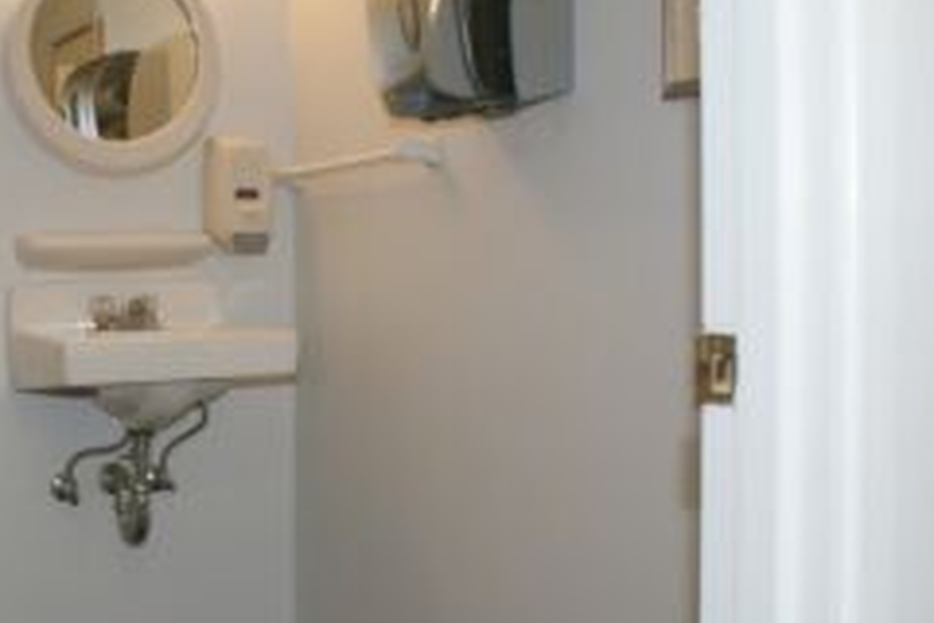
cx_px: 202
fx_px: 1297
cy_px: 313
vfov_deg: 27.0
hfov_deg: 38.3
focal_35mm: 50
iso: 400
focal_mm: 20
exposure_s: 1/60
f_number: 5.6
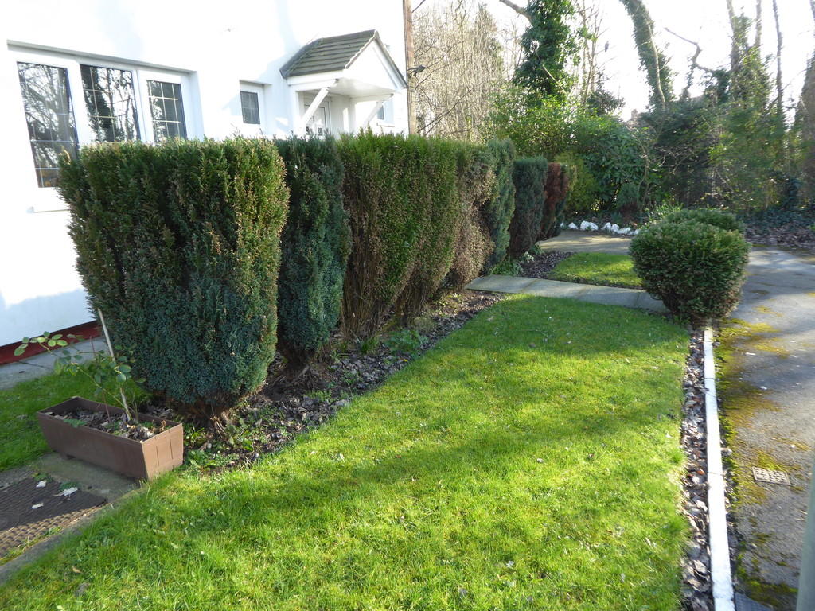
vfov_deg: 56.8
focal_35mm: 24
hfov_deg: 71.6
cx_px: 408
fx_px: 565
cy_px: 306
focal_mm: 4.3
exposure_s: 1/80
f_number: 3.3
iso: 100
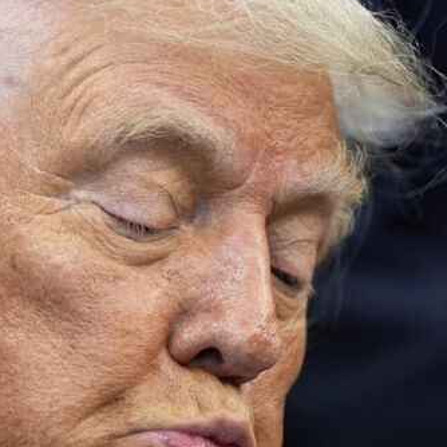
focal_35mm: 499
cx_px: 75
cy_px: 266
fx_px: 7290
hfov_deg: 3.5
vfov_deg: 3.5
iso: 3200
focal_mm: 200
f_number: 2.8
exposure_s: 1/200
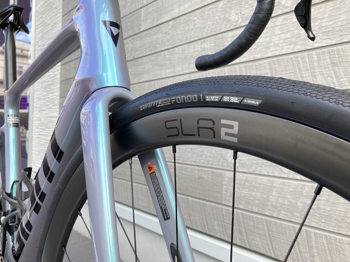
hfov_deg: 63.4
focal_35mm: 28
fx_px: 283
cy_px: 131
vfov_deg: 49.7
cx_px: 175
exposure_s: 1/120
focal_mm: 3.99
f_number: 1.8
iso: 32
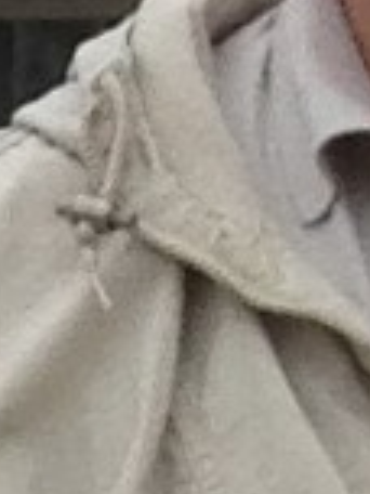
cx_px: 430
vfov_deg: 12.6
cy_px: -447
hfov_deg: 10.4
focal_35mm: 140
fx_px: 1995
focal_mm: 4.28
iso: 50
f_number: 2.4
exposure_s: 1/736
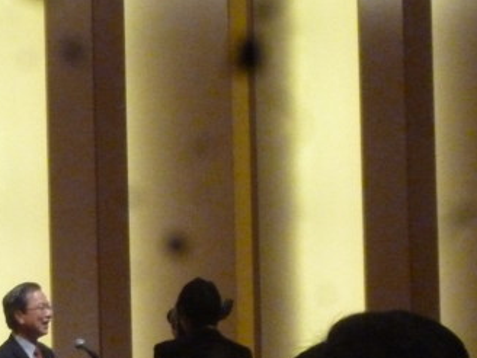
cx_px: -196
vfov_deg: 4.2
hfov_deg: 5.6
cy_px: 54
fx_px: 4823
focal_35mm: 350
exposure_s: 1/40
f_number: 6.5
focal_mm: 20
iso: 800
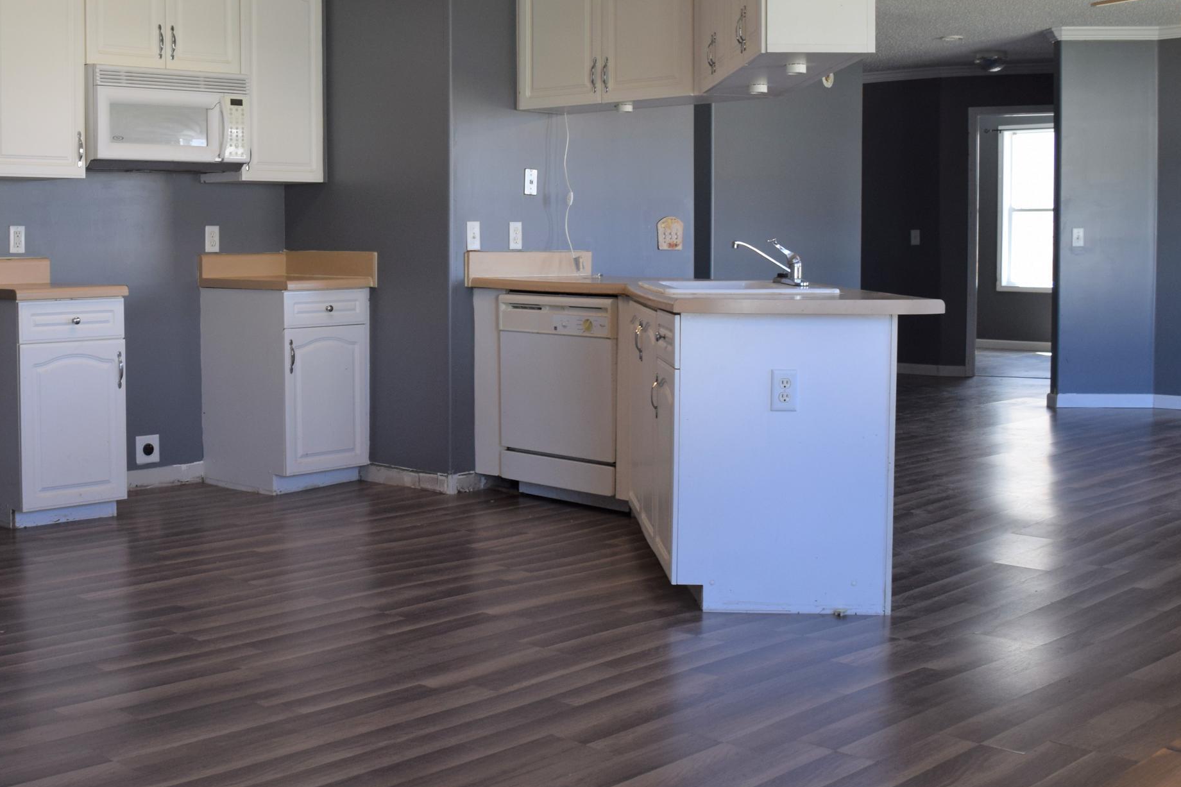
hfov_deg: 43.8
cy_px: 308
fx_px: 1443
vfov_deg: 30.4
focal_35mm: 44
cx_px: 383
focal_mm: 18
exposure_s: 1/100
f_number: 5
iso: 400
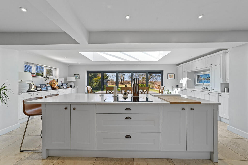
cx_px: 124
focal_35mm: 14
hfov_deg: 104.3
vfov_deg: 81.1
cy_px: 82
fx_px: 96
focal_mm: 14
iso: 400
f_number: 8
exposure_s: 1/15
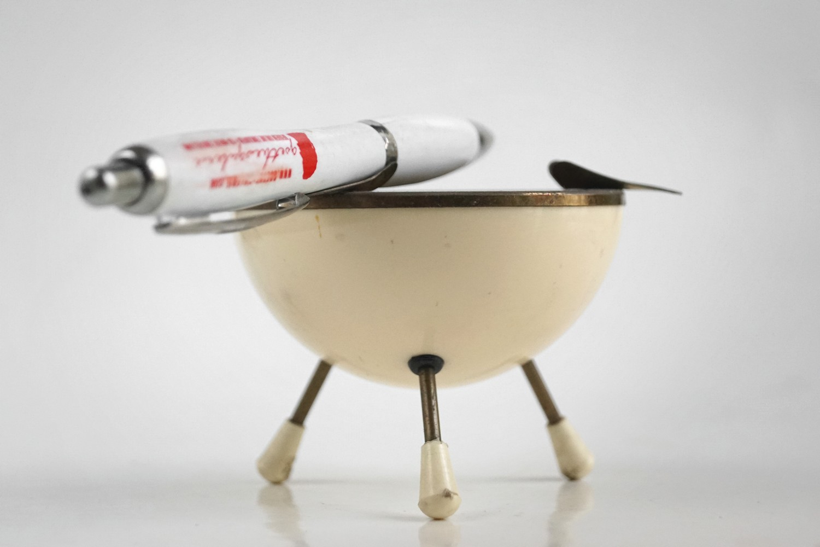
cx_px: 410
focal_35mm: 75
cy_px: 274
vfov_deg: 18.2
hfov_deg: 27.0
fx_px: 1708
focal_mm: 50
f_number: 5.6
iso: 1600
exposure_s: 1/80
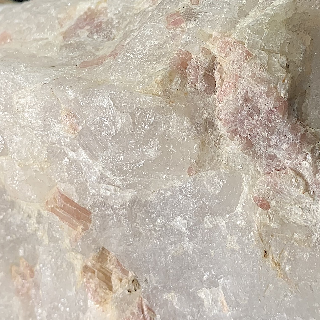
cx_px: 199
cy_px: 110
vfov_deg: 28.0
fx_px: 638
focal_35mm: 61
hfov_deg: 28.1
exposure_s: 1/60
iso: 64
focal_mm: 4.25
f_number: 1.8
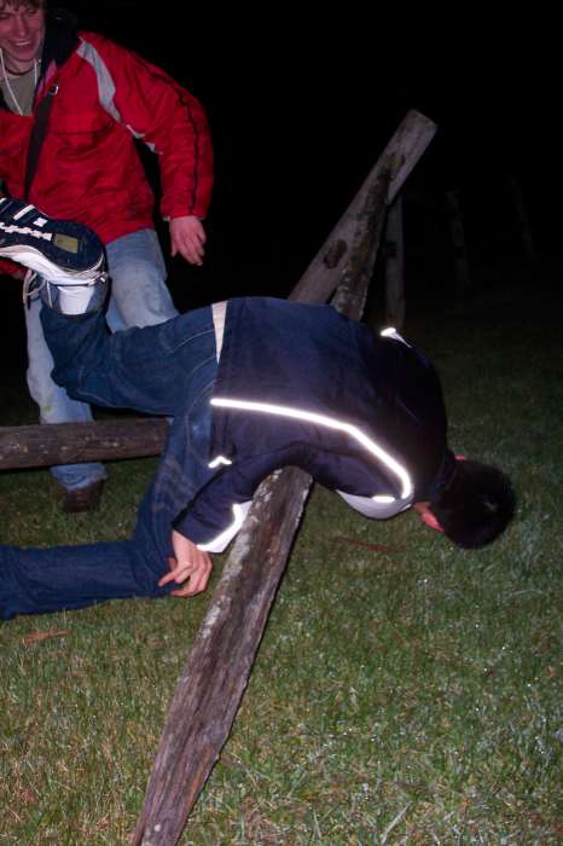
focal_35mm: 35
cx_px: 282
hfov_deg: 37.8
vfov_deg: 54.5
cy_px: 423
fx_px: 822
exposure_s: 1/2
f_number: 2.8
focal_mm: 7.5
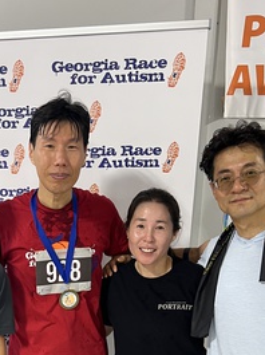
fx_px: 553
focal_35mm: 54
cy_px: 326
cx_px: 33
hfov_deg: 26.2
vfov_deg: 33.5
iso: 125
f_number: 1.5
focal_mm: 5.7
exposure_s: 1/67
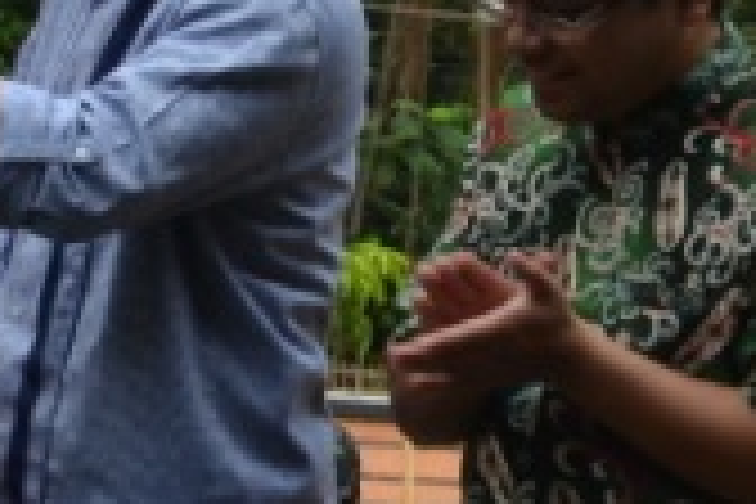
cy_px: 844
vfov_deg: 6.7
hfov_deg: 10.1
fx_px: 4221
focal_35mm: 201
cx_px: -108
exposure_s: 1/125
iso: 110
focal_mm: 22
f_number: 5.6
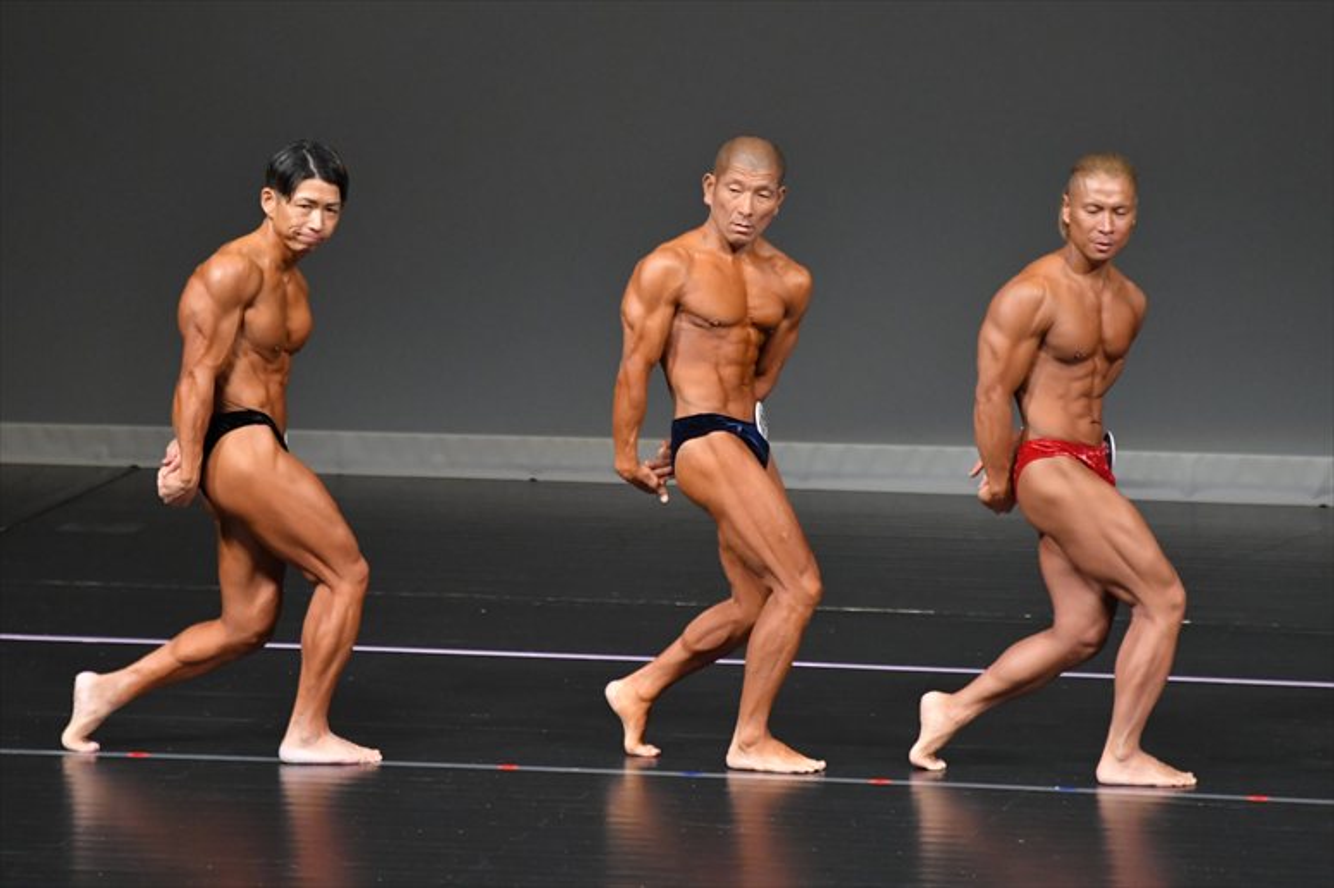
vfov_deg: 4.0
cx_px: 667
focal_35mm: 345
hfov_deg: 6.0
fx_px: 12778
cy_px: 444
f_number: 5.6
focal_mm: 230
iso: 4000
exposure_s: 1/400
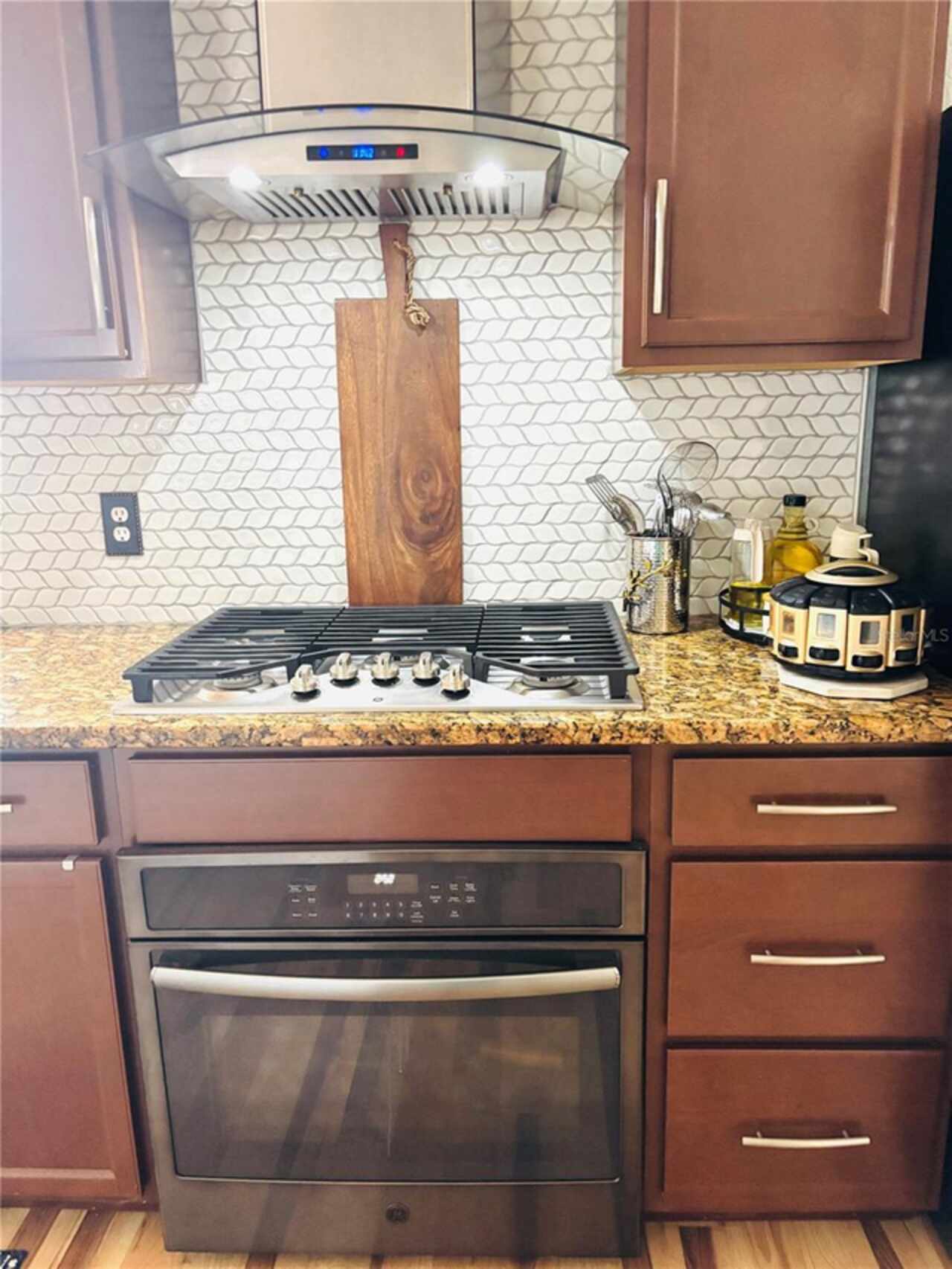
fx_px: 953
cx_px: 476
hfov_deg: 53.1
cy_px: 634
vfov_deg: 67.3
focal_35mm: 26
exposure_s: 1/60
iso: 500
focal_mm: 5.96
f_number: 1.6
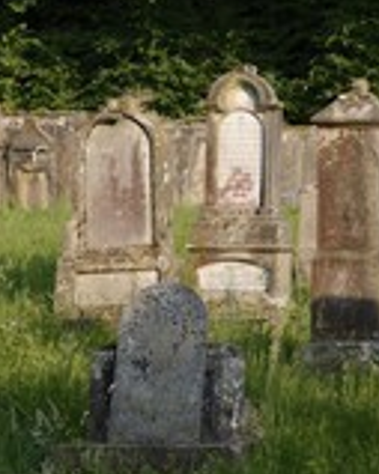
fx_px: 1319
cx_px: 603
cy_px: 161
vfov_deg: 20.3
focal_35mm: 94
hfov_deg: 14.9
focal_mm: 38
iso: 200
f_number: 10
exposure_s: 1/160
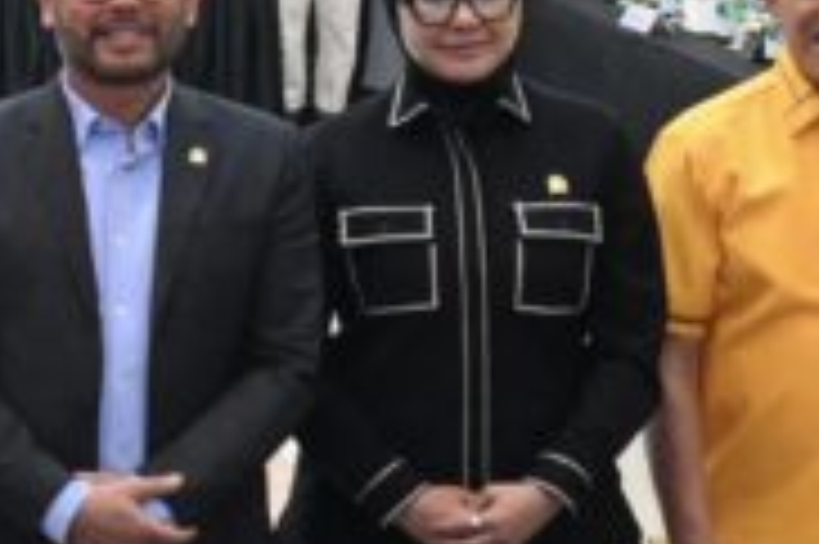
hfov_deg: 9.7
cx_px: -621
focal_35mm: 203
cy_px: 272
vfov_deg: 6.8
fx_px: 4614
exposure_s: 1/100
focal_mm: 24
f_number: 4
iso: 5000
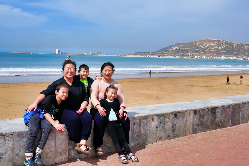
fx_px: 360
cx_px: 124
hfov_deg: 38.2
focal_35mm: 52
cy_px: 83
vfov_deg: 26.0
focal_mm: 19.1
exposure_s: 1/640
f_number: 8
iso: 125
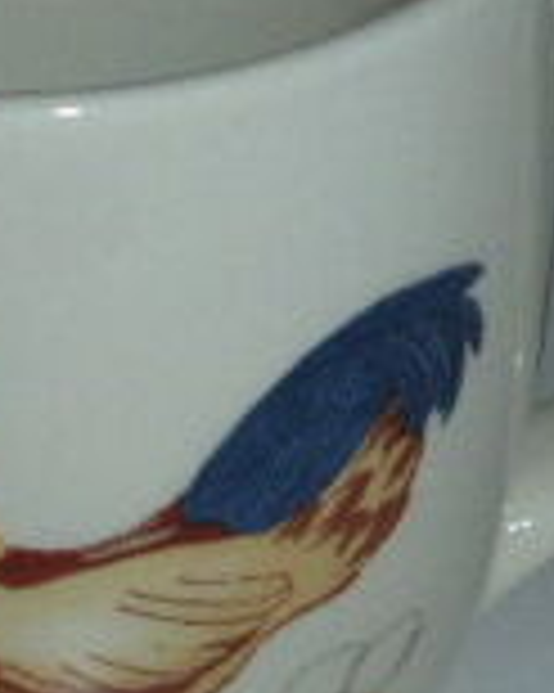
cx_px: 149
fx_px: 3549
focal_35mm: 173
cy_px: 324
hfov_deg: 8.9
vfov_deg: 11.2
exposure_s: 1/60
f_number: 4.6
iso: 320
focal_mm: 9.7
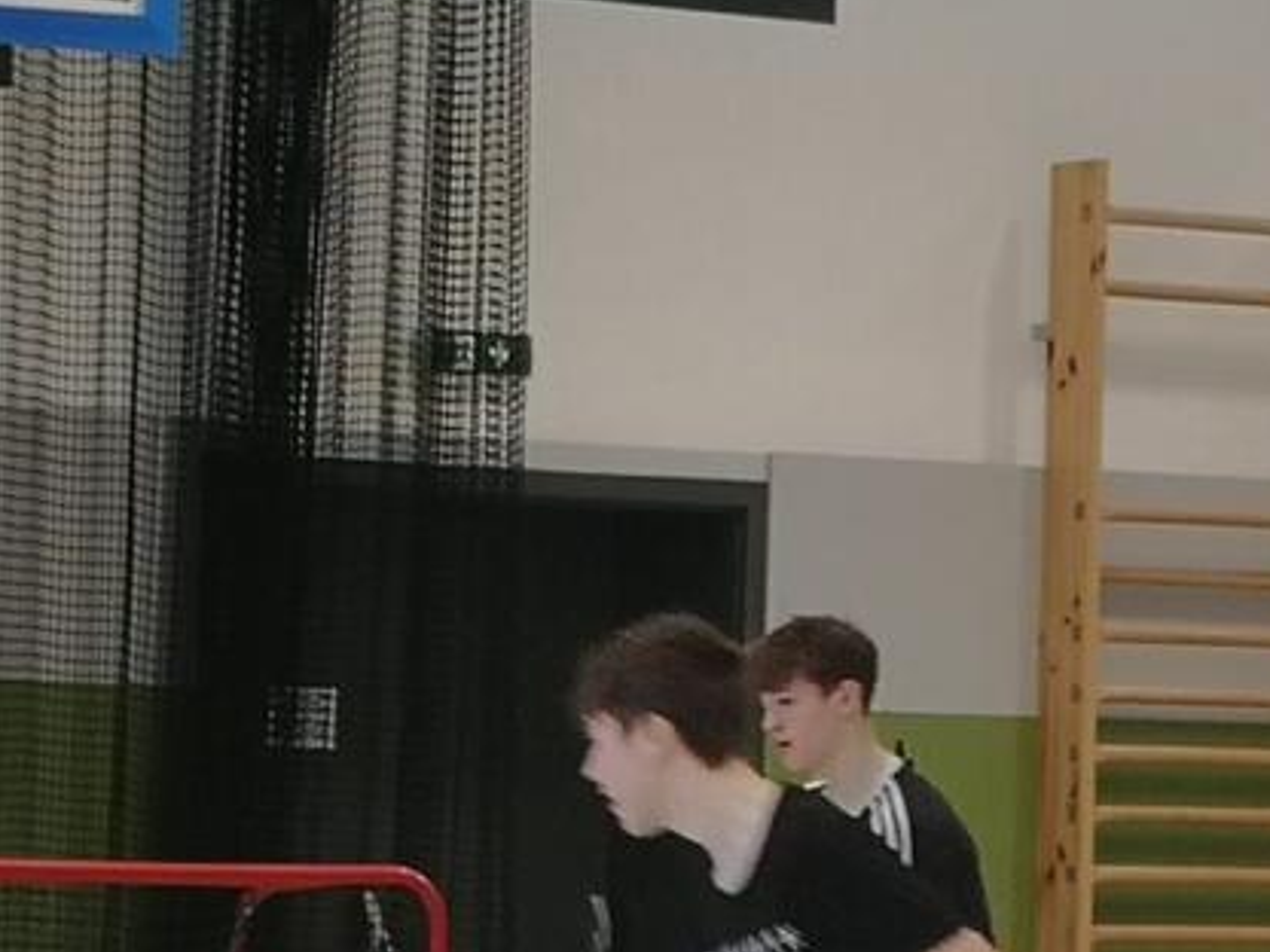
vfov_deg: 7.1
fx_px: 7558
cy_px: 1361
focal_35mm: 206
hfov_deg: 9.6
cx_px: 372
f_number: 2.2
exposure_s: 1/50
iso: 100
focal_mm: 3.95
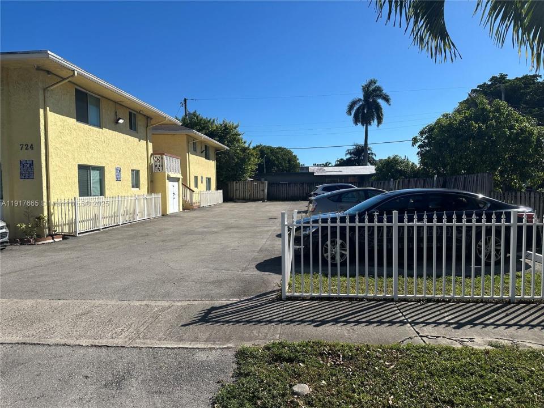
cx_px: 272
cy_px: 204
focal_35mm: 24
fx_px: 377
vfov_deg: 56.8
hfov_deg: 71.6
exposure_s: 1/6211
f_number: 1.78
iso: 80
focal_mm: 6.86
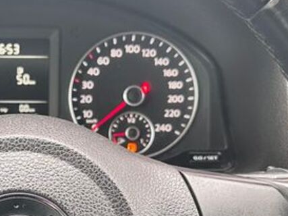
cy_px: 215
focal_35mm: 90
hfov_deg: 21.0
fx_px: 749
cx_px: 0
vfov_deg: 16.1
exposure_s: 1/121
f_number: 1.78
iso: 200
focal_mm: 6.86
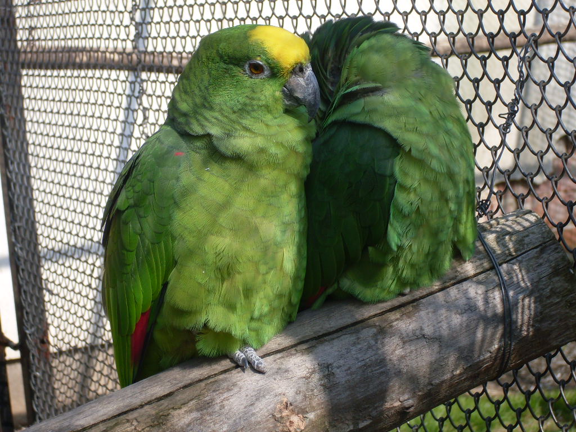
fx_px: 1897
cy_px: 216
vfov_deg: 13.0
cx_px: 288
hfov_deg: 17.3
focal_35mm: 114
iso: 80
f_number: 5.2
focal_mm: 18.9
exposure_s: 1/250
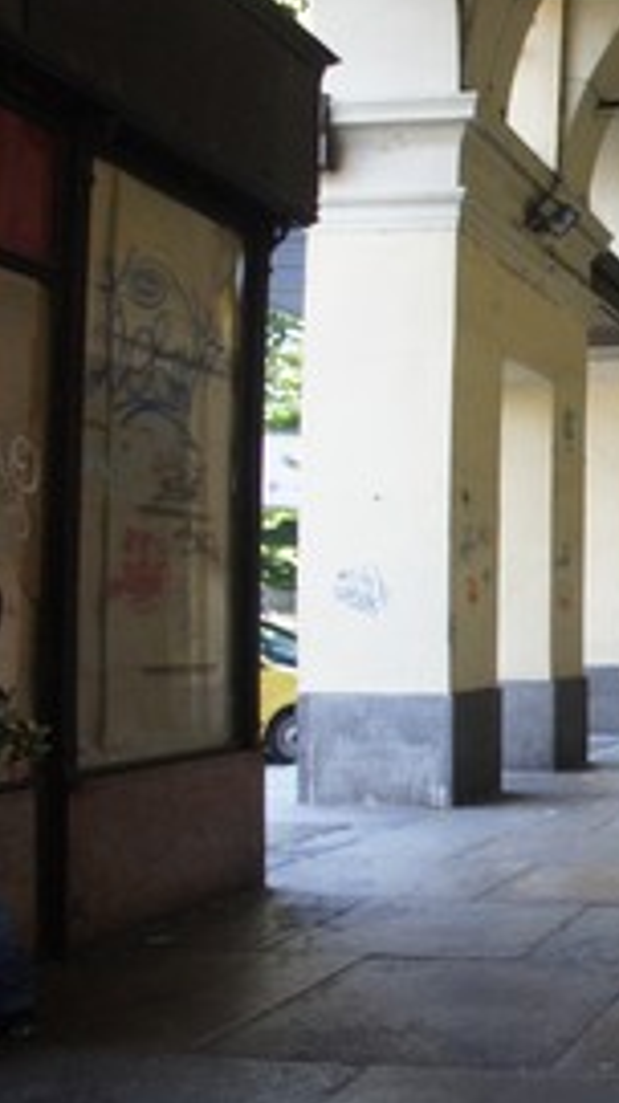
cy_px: 570
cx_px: 933
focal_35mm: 48
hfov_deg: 21.0
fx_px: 1404
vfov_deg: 42.9
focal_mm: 18
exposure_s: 1/250
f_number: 4
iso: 1250
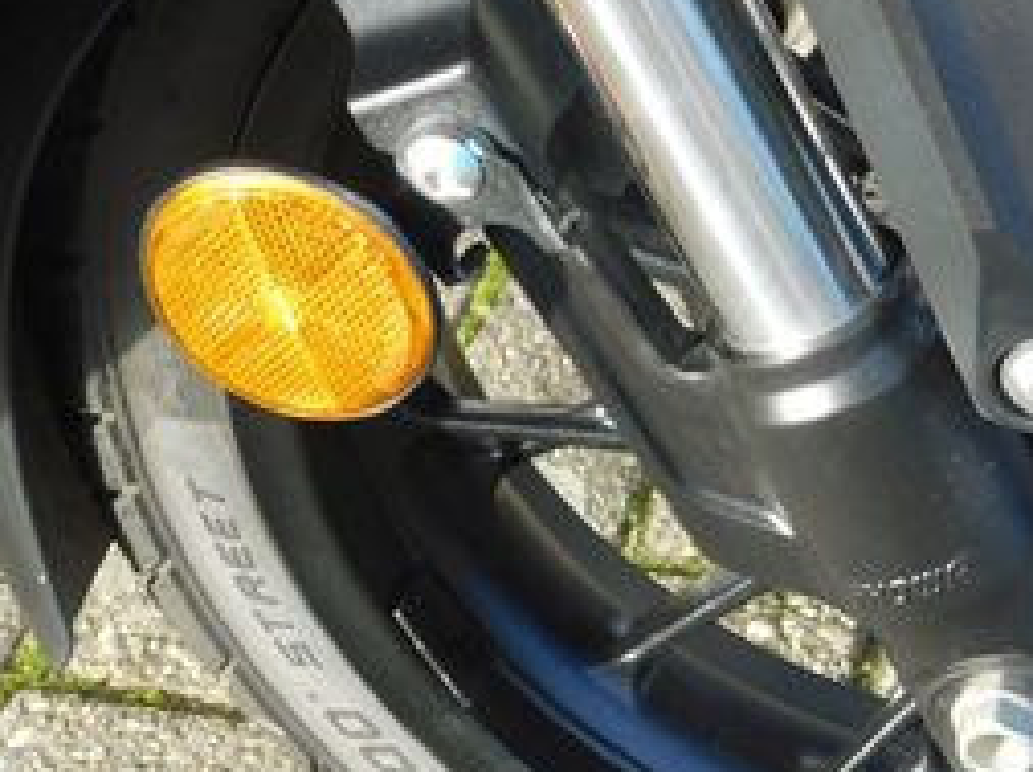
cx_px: 947
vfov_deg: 19.2
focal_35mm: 76
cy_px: 560
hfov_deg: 24.9
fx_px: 2265
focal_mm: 5.3
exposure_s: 1/100
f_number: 3.2
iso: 125
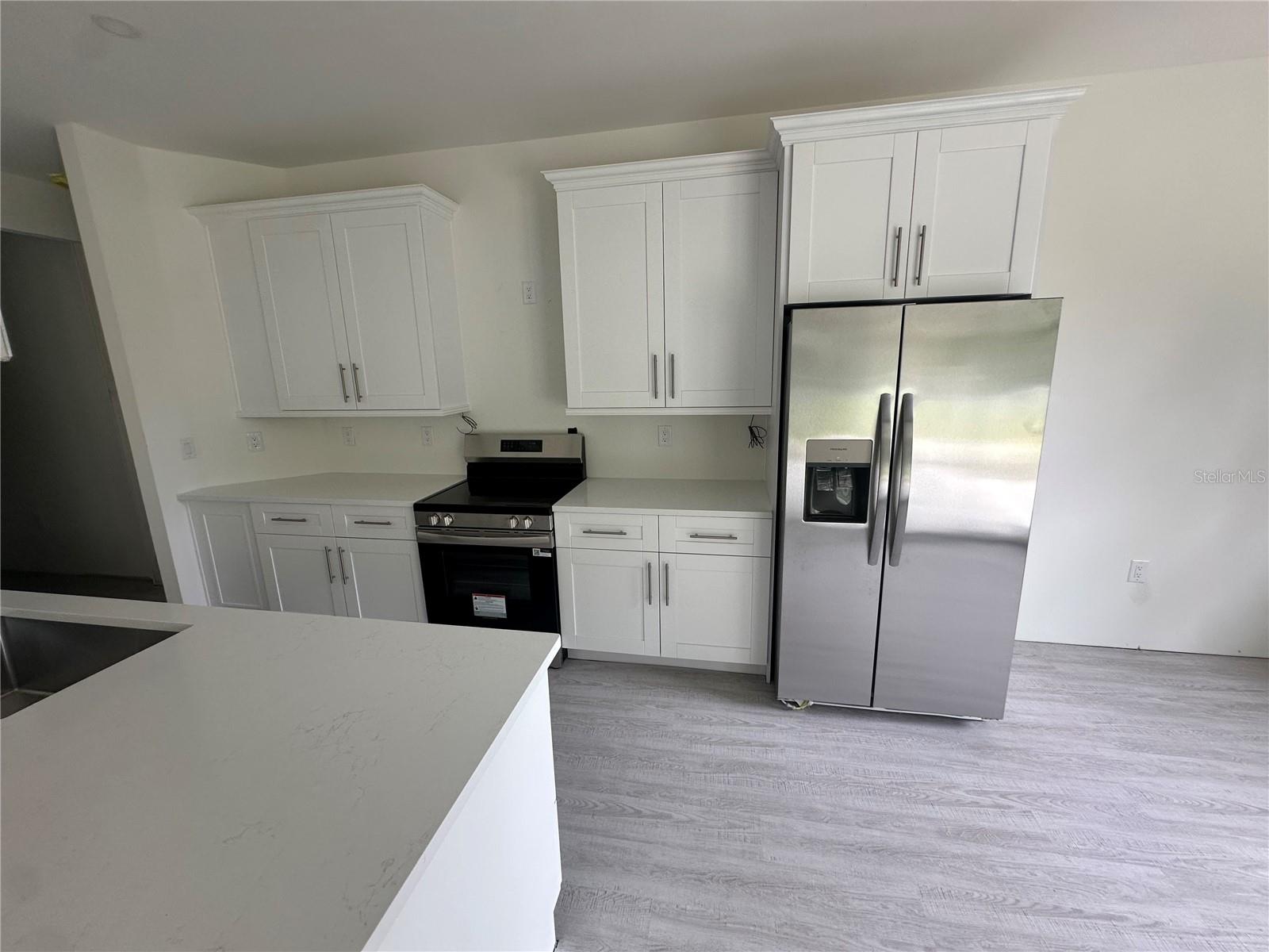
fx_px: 513
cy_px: 476
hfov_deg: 102.1
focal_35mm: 14
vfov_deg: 85.7
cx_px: 634
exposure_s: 1/99
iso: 100
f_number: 2.2
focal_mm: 2.22
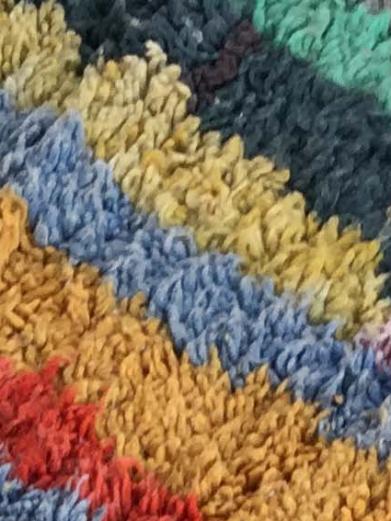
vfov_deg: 9.9
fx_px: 2516
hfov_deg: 8.9
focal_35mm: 167
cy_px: 1367
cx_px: 351
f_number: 2.2
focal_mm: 4.15
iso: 40
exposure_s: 1/50
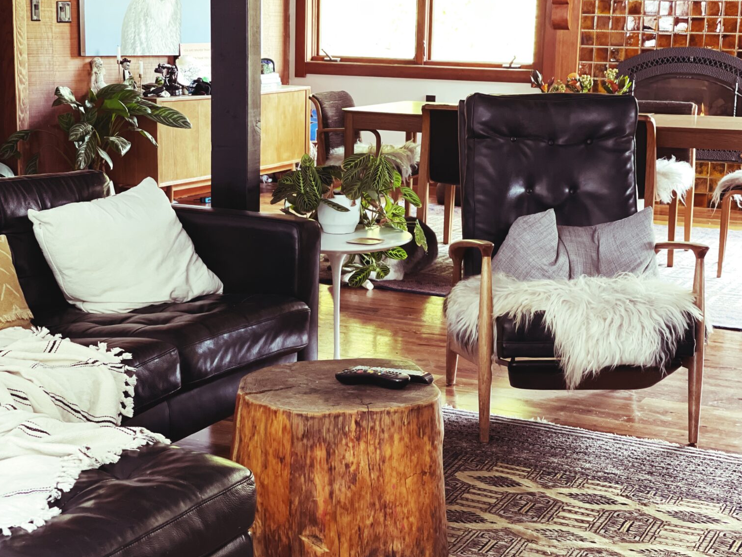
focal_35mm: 65
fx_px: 1393
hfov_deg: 29.8
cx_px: 373
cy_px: 278
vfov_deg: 22.6
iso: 400
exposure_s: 1/16
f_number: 2.2
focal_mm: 7.5
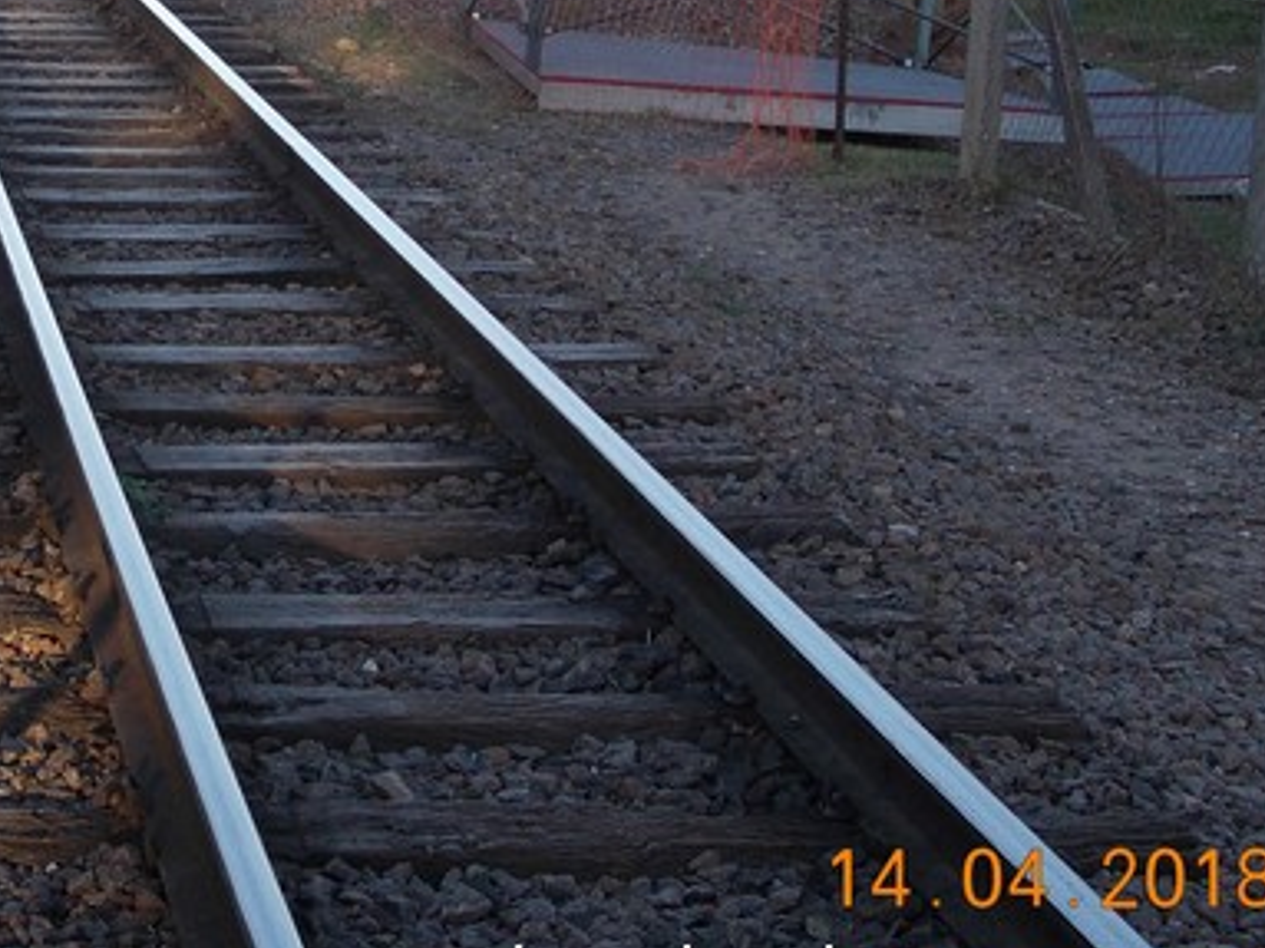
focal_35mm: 102
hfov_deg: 19.0
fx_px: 3726
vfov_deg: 14.4
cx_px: 142
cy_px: 155
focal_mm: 7.2
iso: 100
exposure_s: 1/250
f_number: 3.6
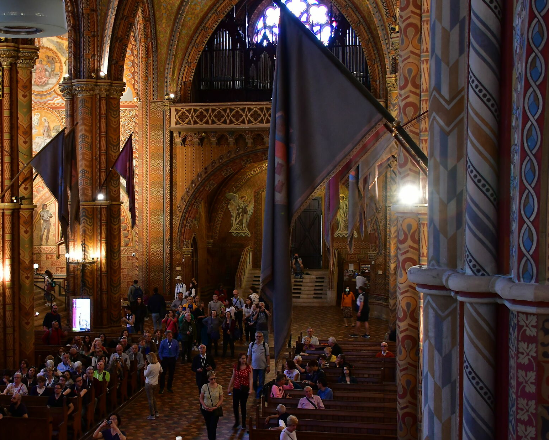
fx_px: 889
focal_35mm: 55
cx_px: 196
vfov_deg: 27.8
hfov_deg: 34.1
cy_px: 222
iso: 1100
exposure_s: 1/20
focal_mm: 25
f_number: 4
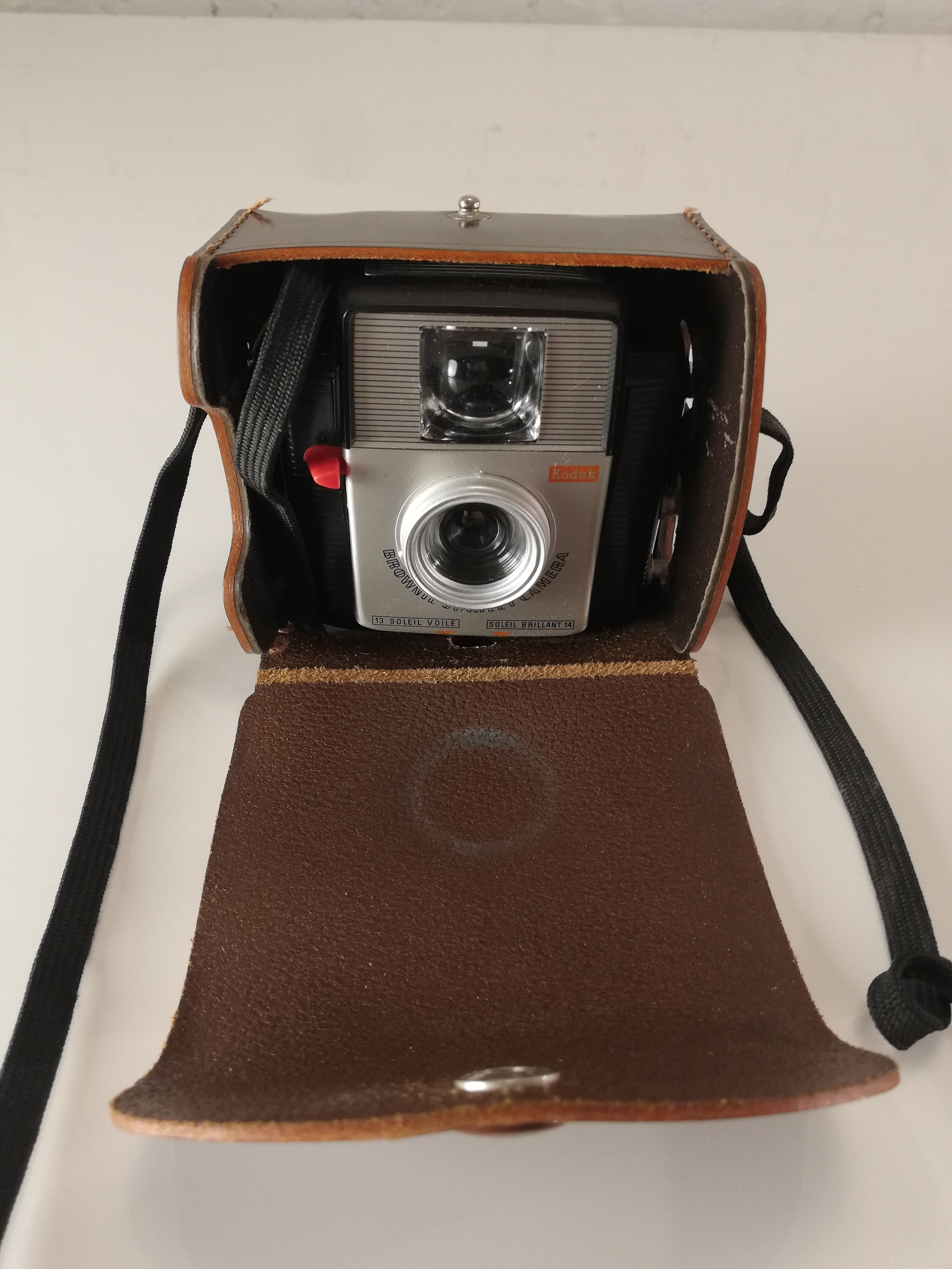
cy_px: 634
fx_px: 953
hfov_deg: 53.1
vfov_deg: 67.3
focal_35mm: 26
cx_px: 476
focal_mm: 3.81
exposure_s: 1/33.3
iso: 160
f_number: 2.2
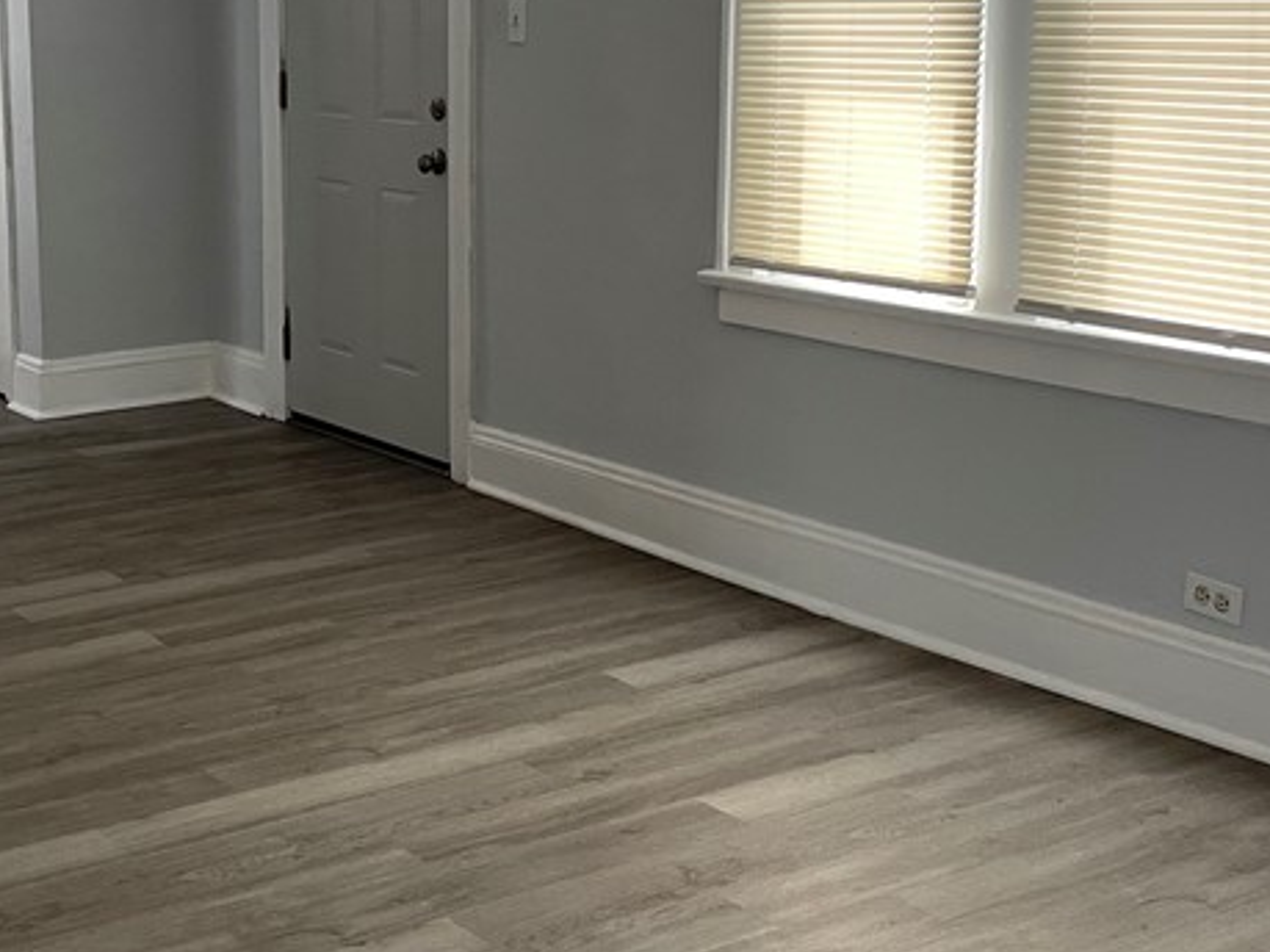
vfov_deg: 25.1
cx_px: 232
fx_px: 2127
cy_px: 335
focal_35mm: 58
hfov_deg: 32.2
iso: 125
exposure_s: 1/66
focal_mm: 4.2
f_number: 1.6
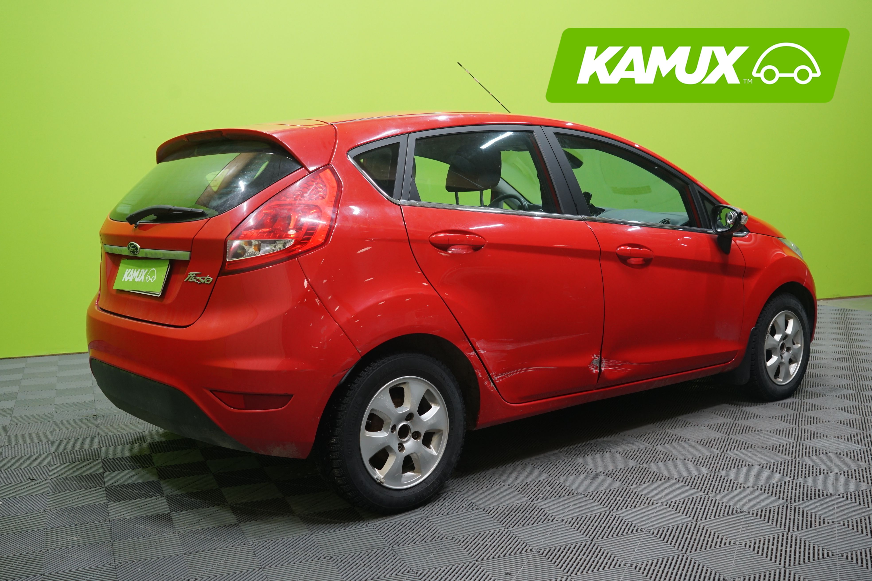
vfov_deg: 36.9
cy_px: 290
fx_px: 872
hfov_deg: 53.1
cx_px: 436
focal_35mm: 36
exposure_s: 1/20
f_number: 5
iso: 1000
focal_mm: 36
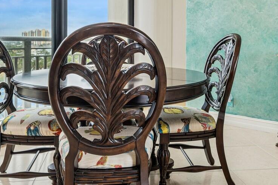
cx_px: 139
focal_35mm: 37
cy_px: 35
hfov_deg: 51.9
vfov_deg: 34.7
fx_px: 286
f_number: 8
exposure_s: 1/10
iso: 100
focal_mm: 17
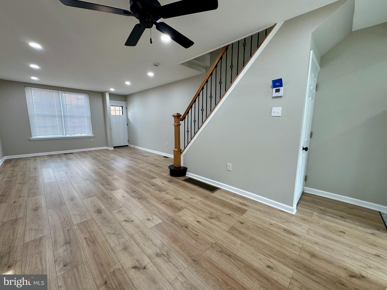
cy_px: 145
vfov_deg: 85.7
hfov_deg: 102.1
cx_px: 194
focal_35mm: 14
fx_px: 157
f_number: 2.2
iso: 200
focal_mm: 2.22
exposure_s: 1/120
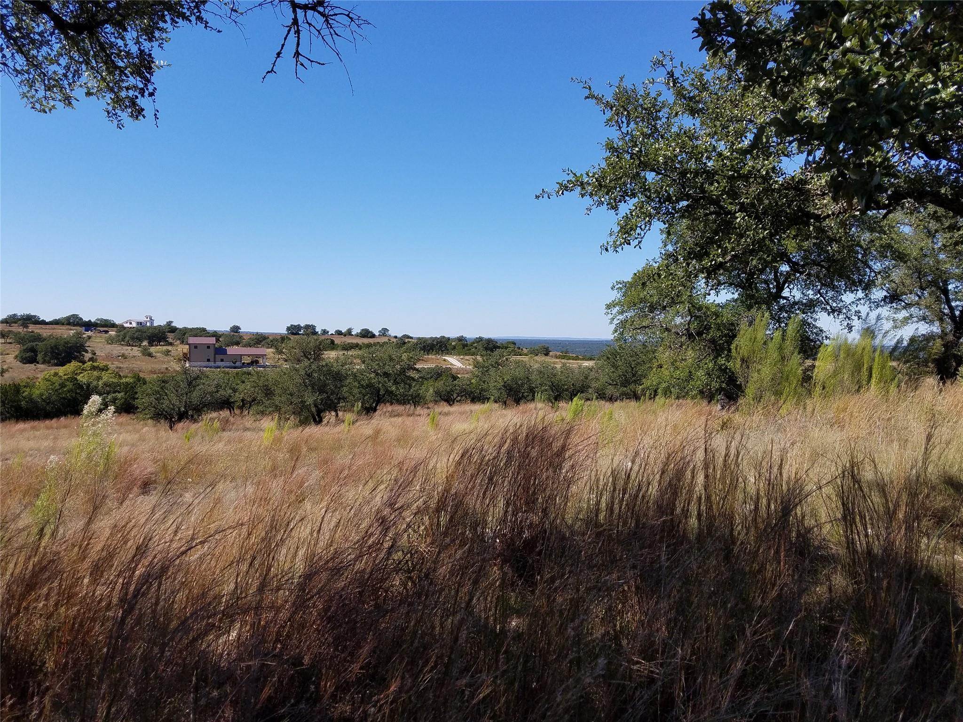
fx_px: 723
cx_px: 482
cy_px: 361
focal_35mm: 26
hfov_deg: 67.3
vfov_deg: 53.1
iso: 50
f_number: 1.7
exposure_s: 1/2648
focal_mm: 4.2
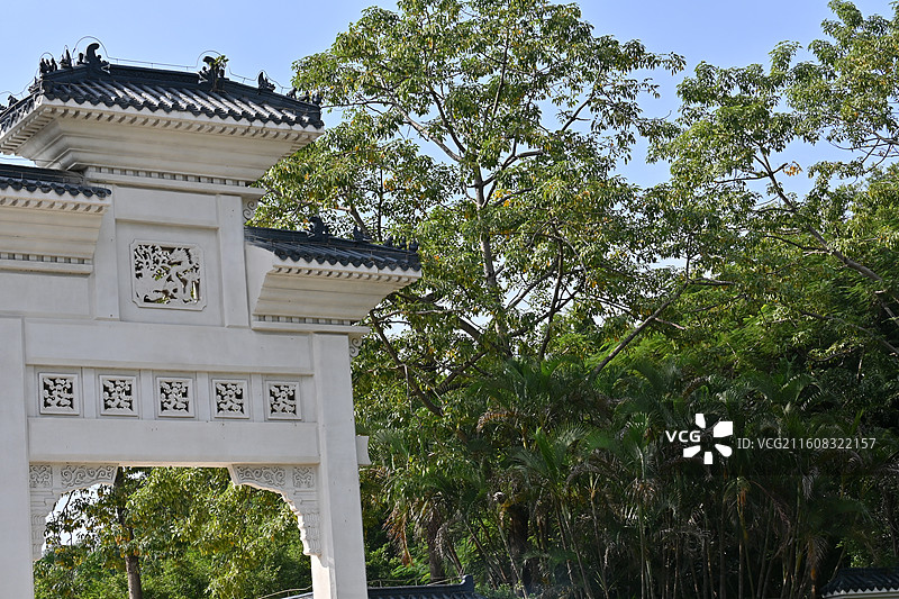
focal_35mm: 75
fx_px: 1872
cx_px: 450
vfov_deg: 18.2
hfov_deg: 27.0
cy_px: 300
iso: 200
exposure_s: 1/320
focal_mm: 50
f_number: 11
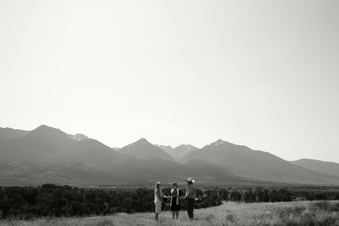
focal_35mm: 35
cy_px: 113
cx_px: 170
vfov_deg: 37.8
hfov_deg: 54.4
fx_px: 330
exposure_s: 1/2000
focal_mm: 35
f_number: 8
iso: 200
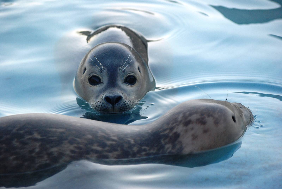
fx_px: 1765
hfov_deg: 9.1
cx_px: 141
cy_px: 94
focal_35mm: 225
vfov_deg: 6.1
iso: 1000
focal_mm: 150
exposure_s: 1/500
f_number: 4.5
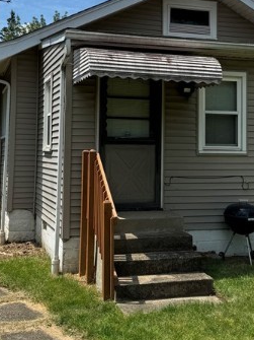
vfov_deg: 34.7
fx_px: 538
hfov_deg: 26.5
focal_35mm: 55
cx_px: 156
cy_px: 119
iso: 80
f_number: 1.78
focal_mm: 6.76
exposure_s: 1/4049
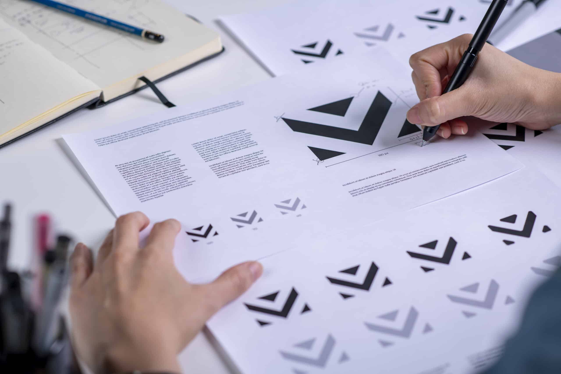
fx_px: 1325
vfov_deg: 16.1
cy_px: 187
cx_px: 280
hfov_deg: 23.9
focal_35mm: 85
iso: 200
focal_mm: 85
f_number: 4
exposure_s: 1/80
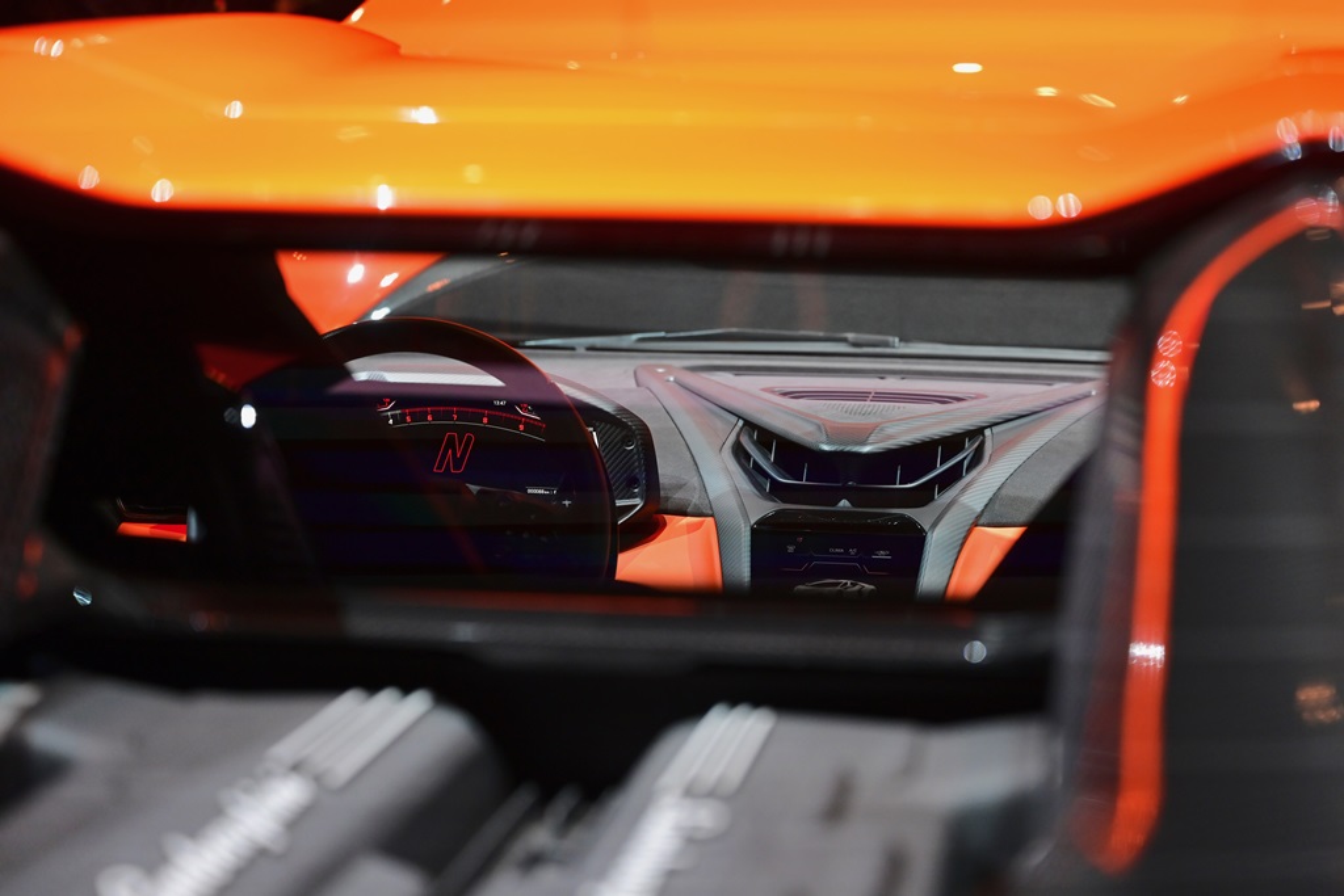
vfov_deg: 19.5
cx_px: 672
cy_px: 448
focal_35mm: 70
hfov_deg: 28.8
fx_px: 2614
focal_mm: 70
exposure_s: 1/640
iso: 1600
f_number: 3.5
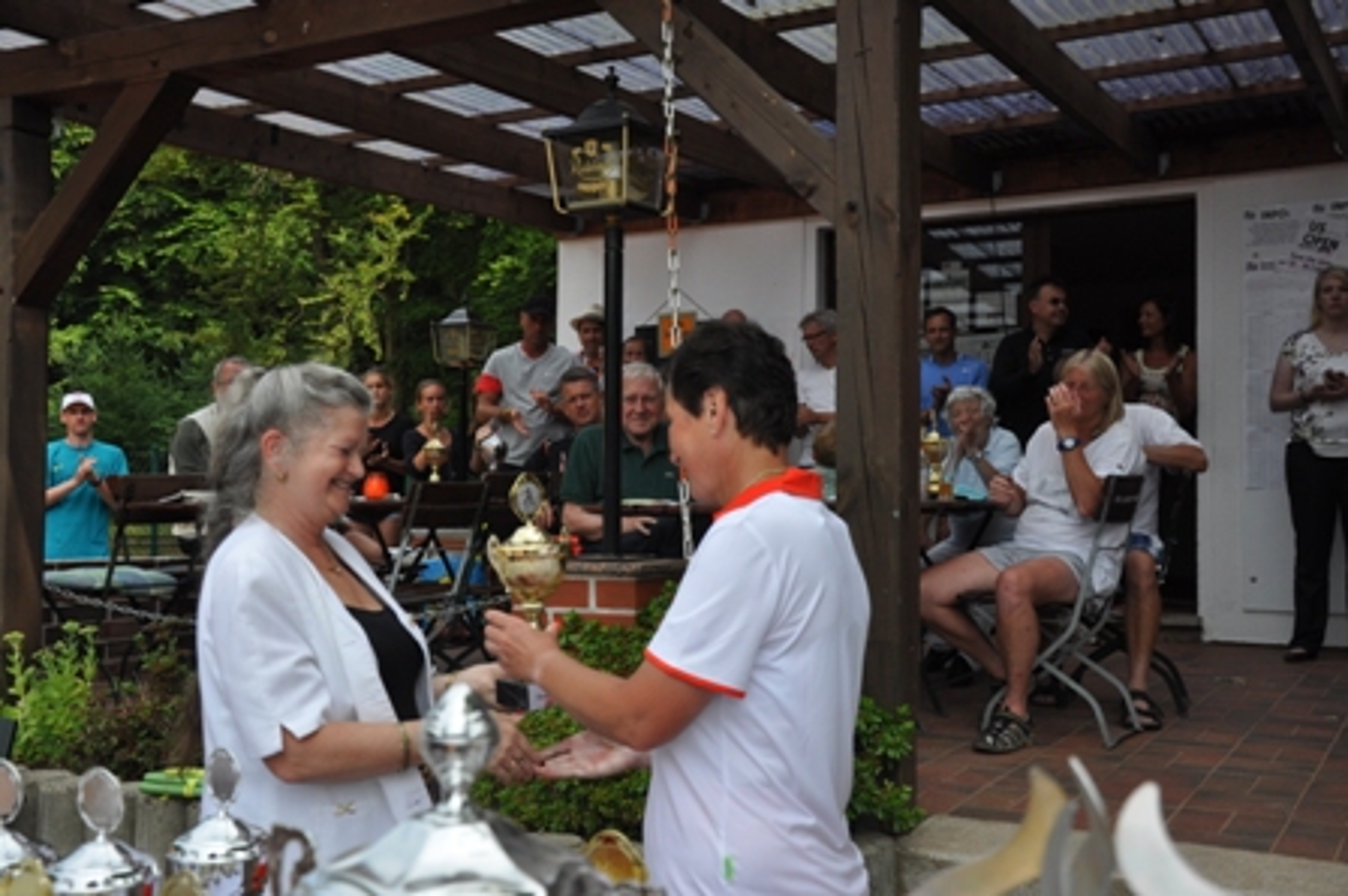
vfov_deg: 34.2
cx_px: 674
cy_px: 448
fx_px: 1459
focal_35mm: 39
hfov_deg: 49.6
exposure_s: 1/1250
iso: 400
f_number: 5.6
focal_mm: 26
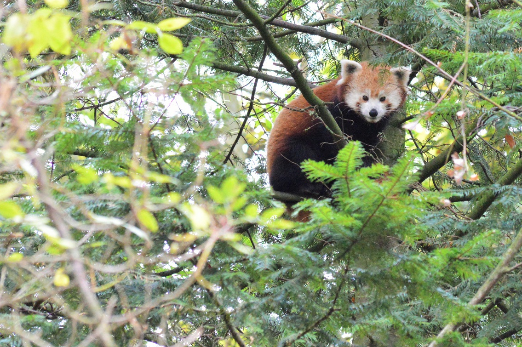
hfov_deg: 6.4
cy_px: 102
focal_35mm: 322
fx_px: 4665
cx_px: 361
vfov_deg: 4.3
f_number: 10
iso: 6400
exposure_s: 1/160
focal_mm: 150
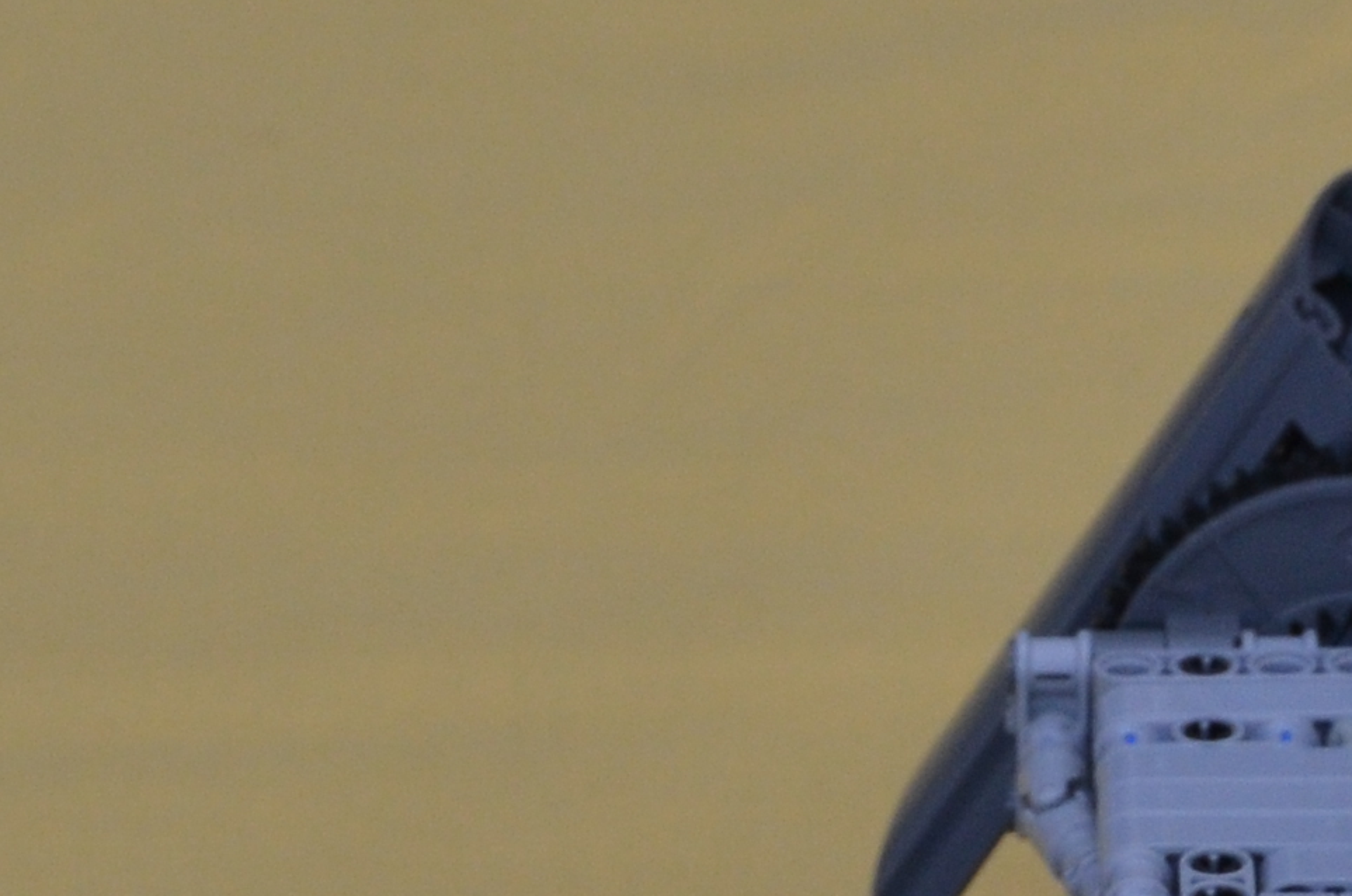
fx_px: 13231
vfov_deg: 3.9
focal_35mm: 353
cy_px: 1434
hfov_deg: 5.8
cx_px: 1016
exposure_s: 1/60
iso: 400
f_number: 6.3
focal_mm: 46
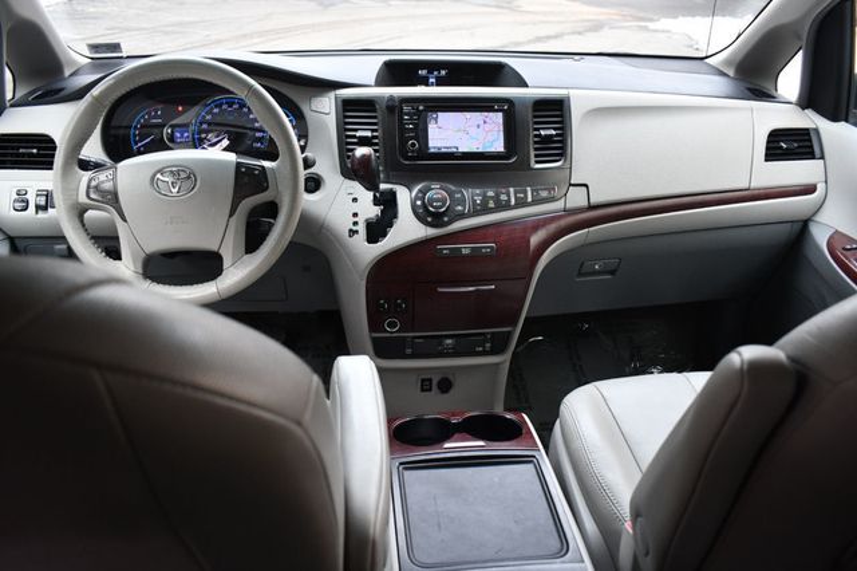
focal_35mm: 27
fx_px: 642
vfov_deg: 47.9
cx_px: 428
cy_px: 286
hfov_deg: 67.4
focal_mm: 18
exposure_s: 1/200
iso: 800
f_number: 3.5
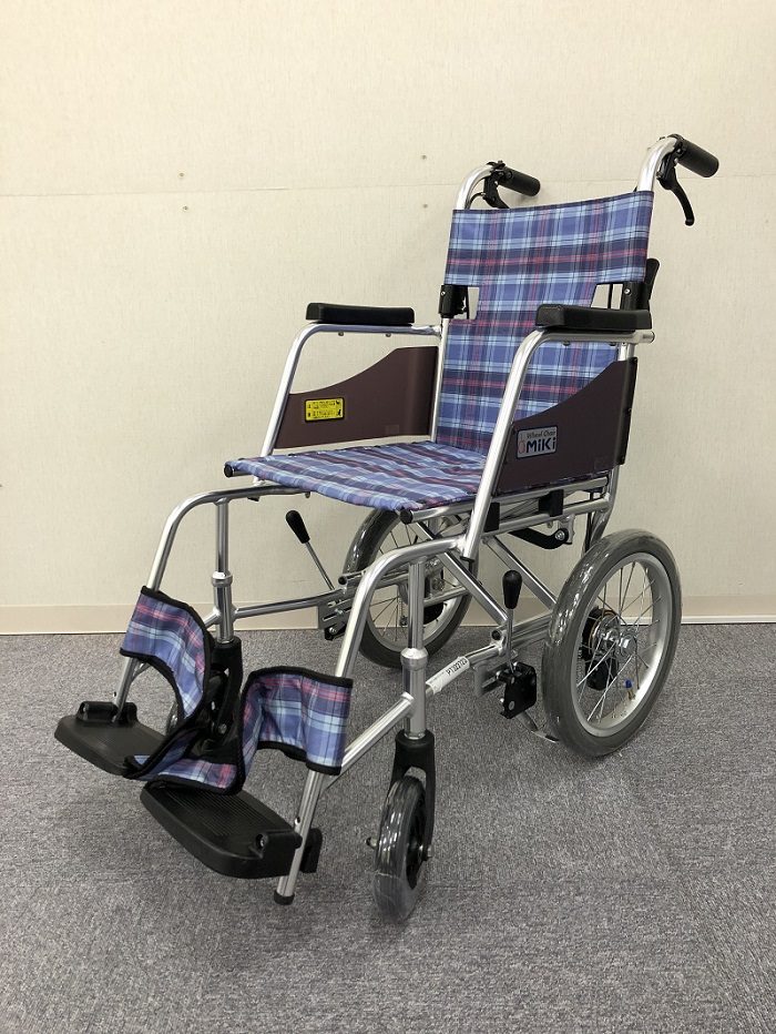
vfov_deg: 63.4
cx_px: 388
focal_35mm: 28
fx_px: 836
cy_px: 517
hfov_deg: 49.8
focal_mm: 3.99
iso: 25
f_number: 1.8
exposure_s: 1/33
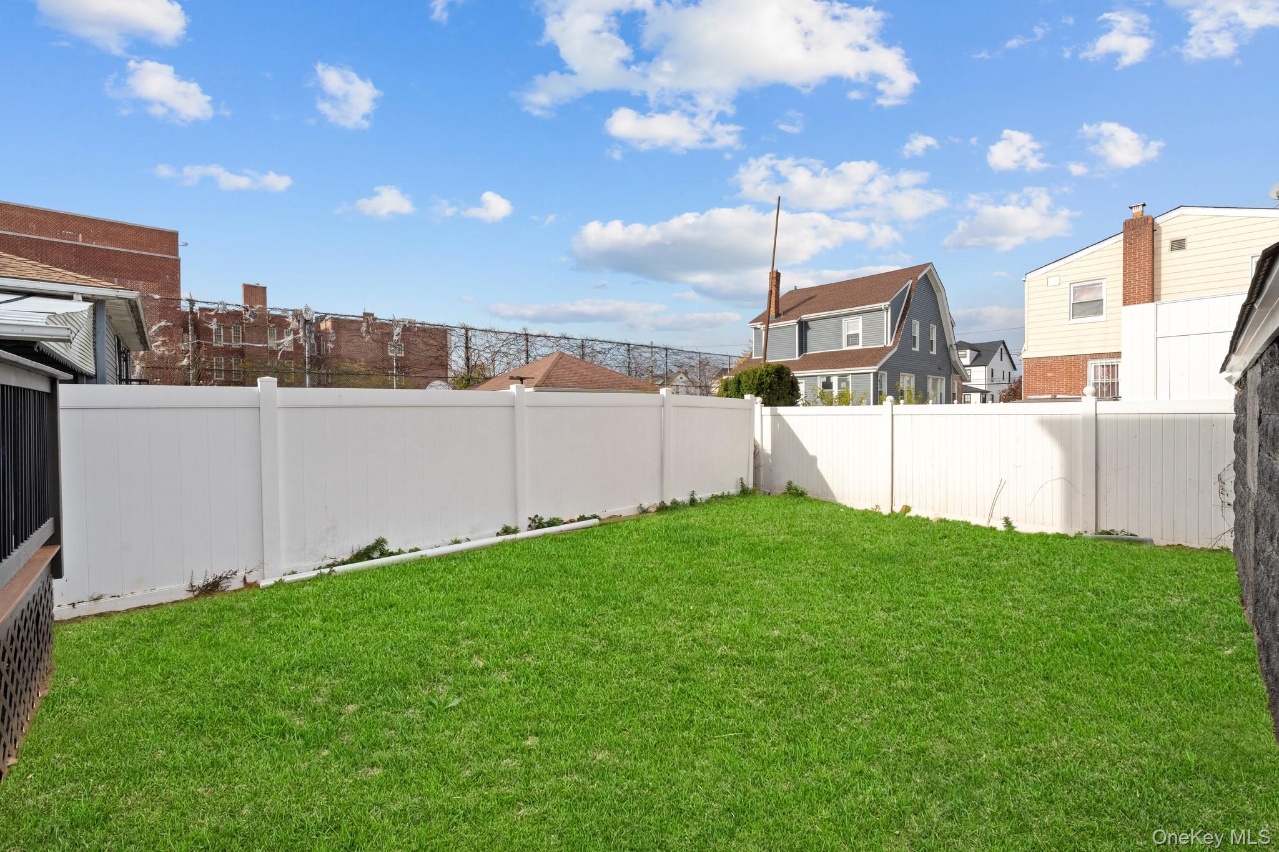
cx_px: 640
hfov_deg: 104.3
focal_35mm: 14
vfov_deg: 81.2
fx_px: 497
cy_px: 426
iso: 800
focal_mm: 14
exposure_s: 1/250
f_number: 10
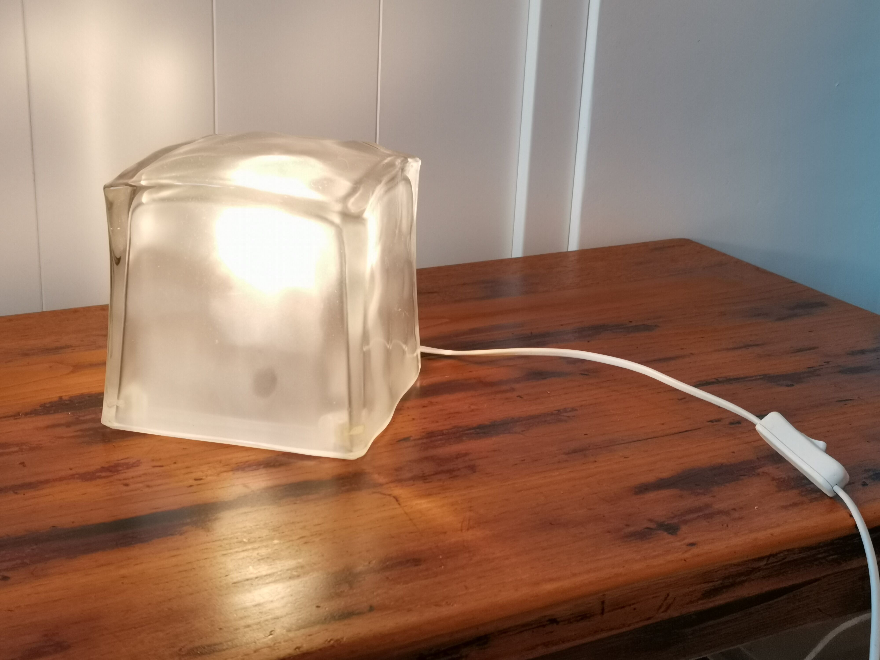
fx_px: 1220
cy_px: 330
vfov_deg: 30.3
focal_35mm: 48
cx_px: 440
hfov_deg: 39.7
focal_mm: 4.75
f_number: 1.8
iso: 125
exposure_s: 1/100
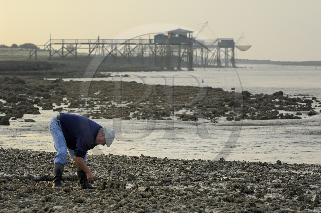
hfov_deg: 11.0
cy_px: 106
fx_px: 1669
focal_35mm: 188
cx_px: 160
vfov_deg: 7.3
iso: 100
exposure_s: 1/160
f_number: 4.5
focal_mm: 125
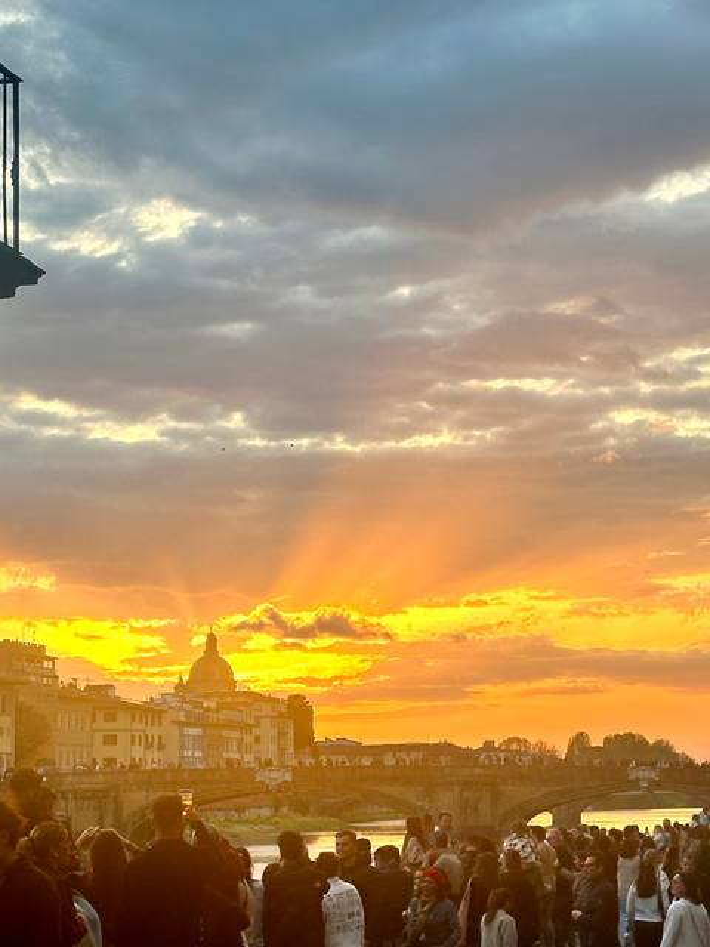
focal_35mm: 48
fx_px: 1313
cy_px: 474
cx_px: 355
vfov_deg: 39.7
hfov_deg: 30.3
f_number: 1.78
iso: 64
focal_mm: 6.86
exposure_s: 1/437
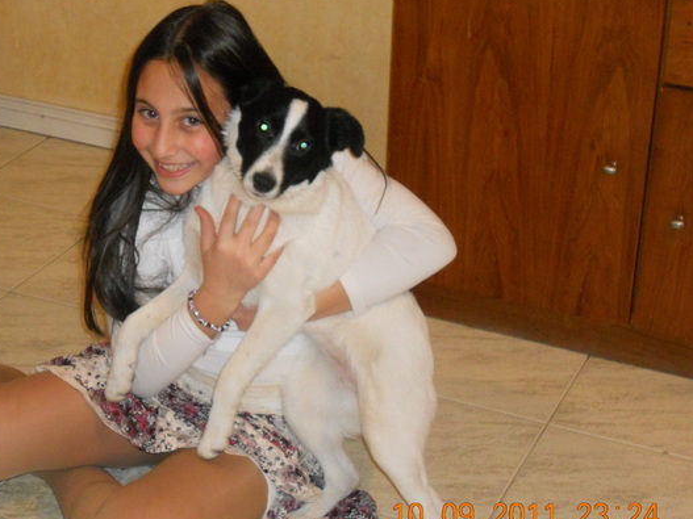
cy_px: 265
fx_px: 1581
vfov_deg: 18.7
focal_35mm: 79
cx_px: 275
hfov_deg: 24.7
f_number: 5.3
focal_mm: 11.7
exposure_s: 1/30
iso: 640
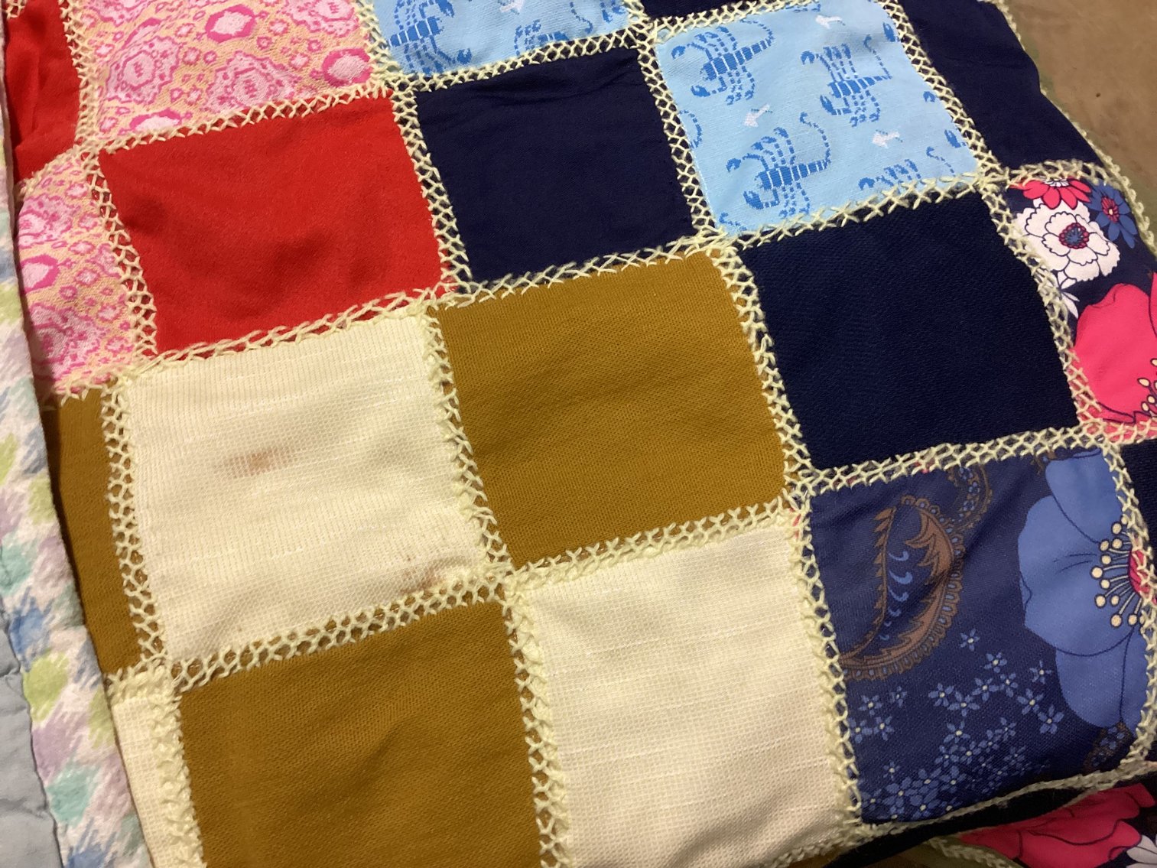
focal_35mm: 31
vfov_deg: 45.4
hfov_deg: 58.3
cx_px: 578
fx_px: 1036
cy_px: 434
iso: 250
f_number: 2.4
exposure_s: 1/60
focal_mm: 3.3
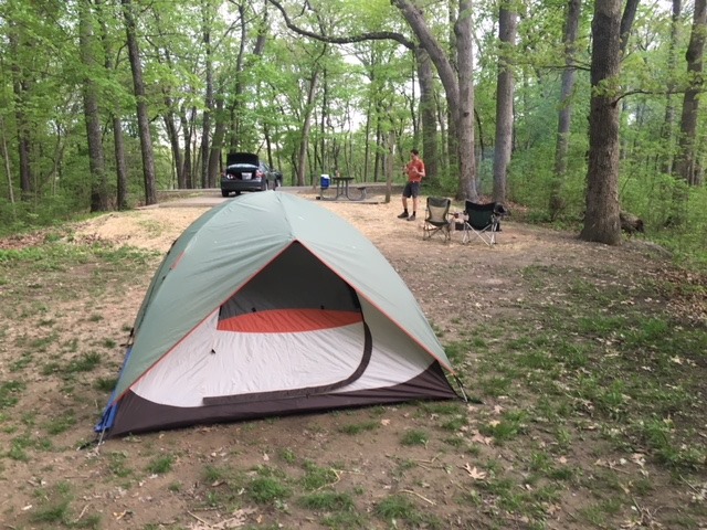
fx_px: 592
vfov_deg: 48.2
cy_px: 265
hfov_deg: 61.7
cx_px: 354
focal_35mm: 29
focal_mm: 4.15
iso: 50
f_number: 2.2
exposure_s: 1/30
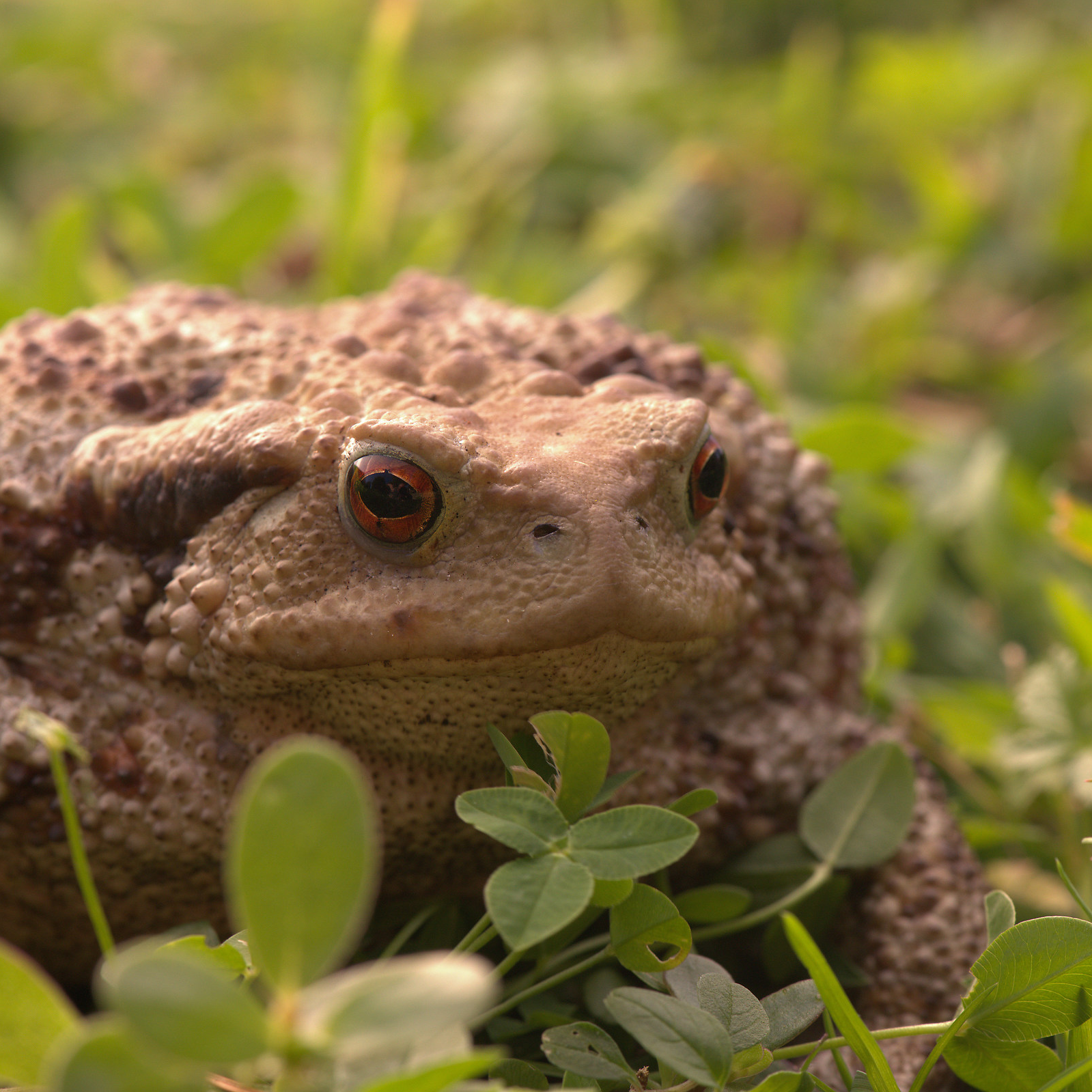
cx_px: 512
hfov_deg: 13.0
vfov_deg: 13.0
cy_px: 546
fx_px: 4783
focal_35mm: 134
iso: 320
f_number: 13
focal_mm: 105
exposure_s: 1/160
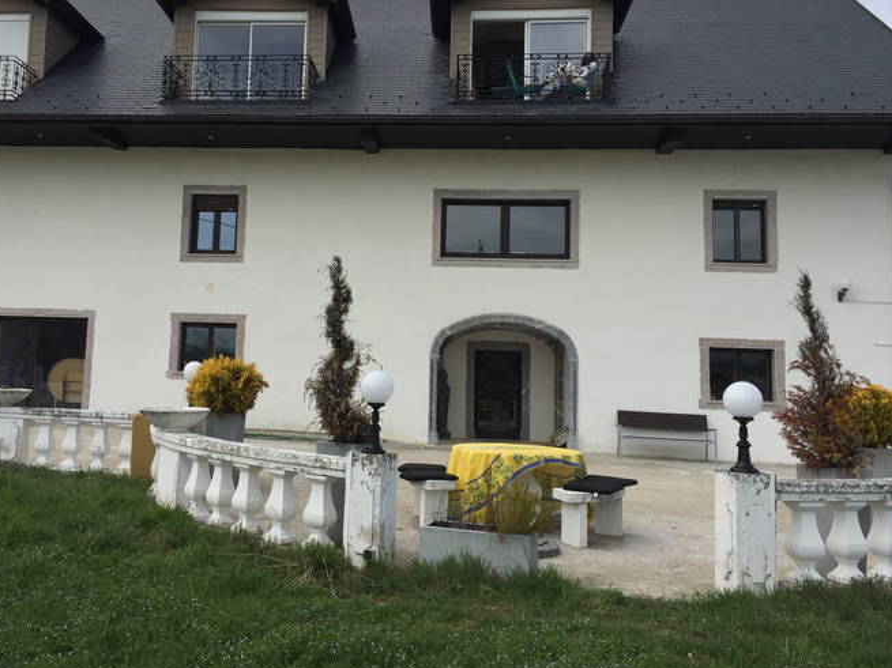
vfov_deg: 40.6
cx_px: 376
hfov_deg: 52.4
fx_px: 902
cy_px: 283
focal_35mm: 35
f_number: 2.2
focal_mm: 4.15
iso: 32
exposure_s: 1/2326
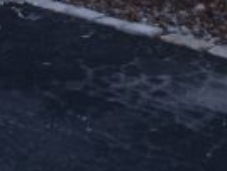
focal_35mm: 166
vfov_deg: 8.0
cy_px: -305
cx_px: -124
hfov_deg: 11.4
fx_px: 1091
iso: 25
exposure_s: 1/398
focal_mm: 4.15
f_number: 2.2
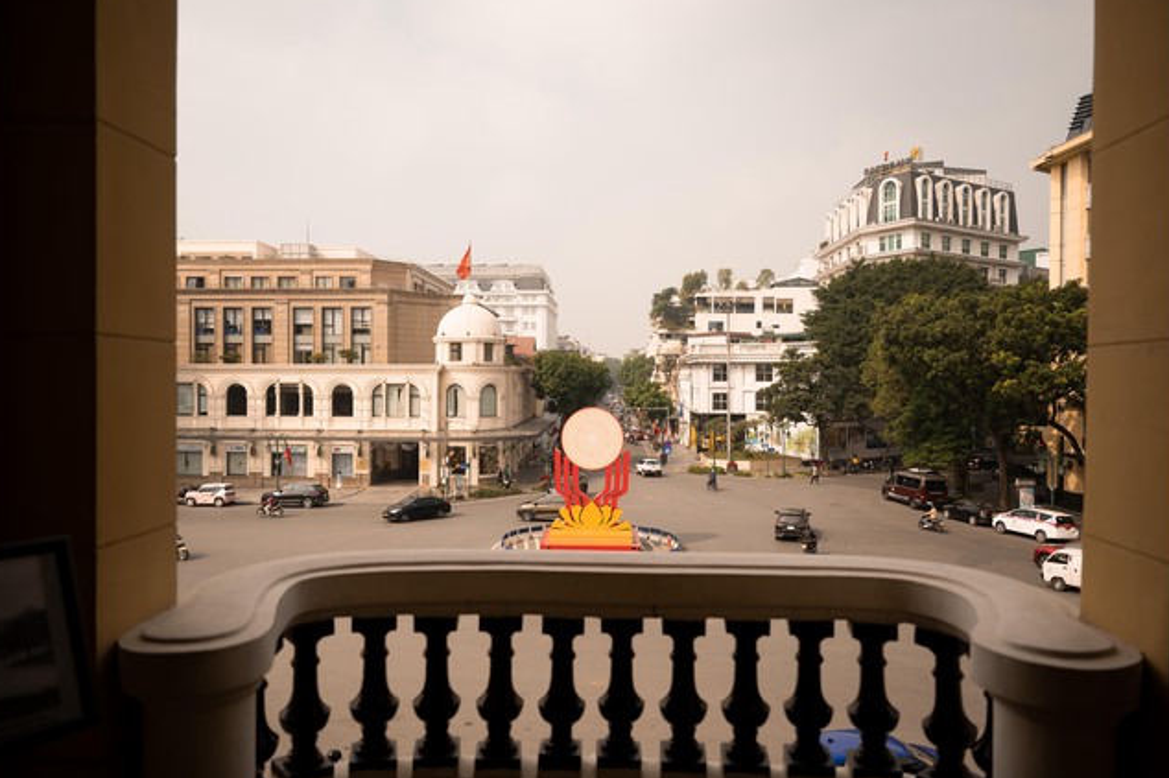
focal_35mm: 25
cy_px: 380
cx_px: 583
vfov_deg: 51.2
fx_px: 811
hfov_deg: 71.5
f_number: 2.8
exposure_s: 1/1250
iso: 80
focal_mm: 24
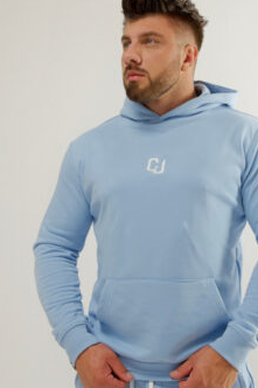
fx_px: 613
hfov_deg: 23.7
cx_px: 158
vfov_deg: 35.1
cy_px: 183
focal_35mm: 57
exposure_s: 1/160
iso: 320
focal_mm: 28
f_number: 4
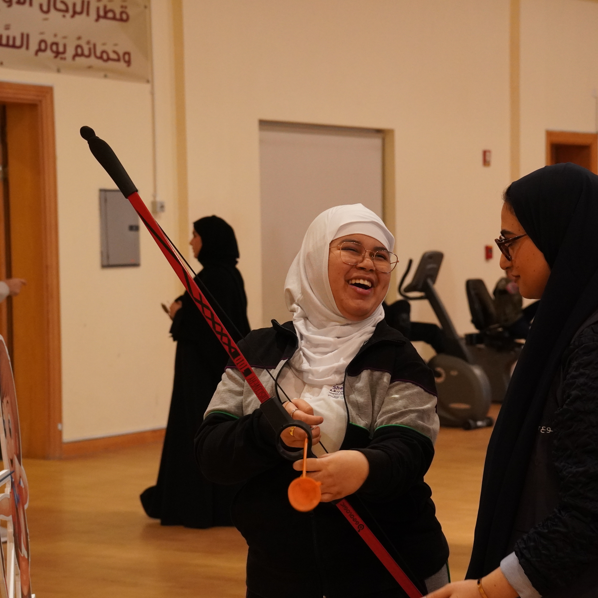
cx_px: 356
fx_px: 1876
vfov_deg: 18.1
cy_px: 300
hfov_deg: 18.1
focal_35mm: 96
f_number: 5
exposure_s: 1/160
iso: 2500
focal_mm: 50
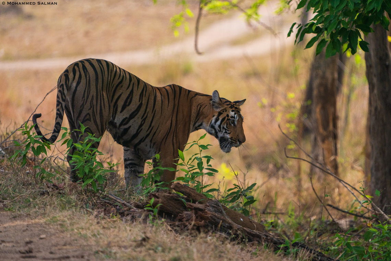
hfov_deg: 3.4
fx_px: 6516
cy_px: 130
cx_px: 196
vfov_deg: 2.3
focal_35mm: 600
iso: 1600
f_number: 6.3
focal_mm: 600
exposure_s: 1/4000
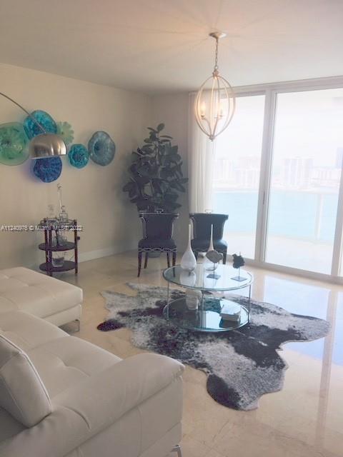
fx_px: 383
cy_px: 228
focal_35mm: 29
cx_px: 172
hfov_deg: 48.2
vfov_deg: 61.7
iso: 25
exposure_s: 1/125
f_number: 2.2
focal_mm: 4.15
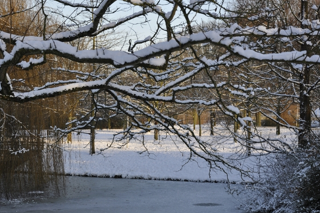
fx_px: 649
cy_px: 106
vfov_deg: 18.7
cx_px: 159
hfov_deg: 27.7
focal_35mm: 73
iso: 200
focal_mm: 48
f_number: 7.1
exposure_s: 1/200
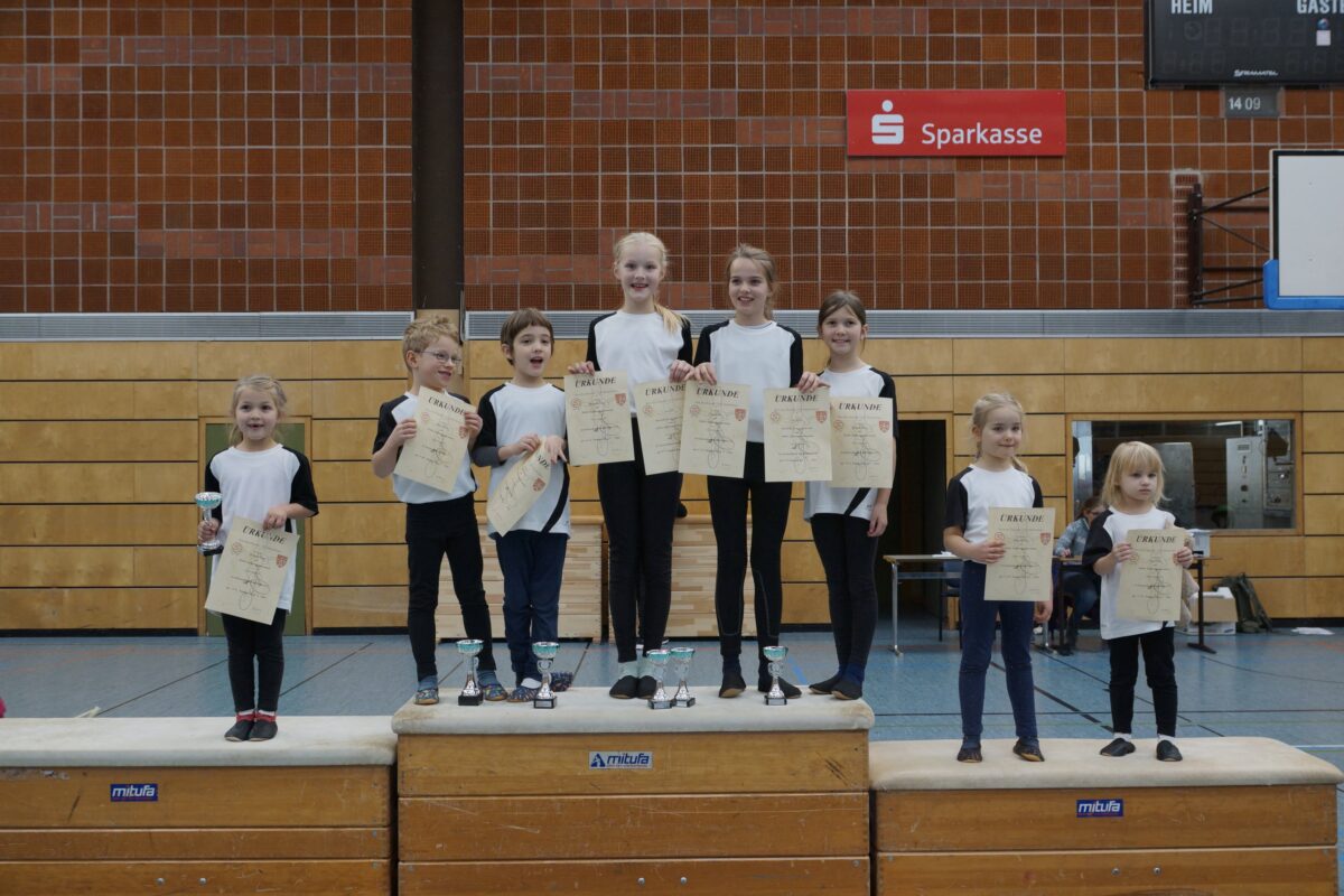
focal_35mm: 33
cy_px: 448
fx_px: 1232
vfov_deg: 40.0
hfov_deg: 57.2
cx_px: 672
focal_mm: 22
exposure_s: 1/160
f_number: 4
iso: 400
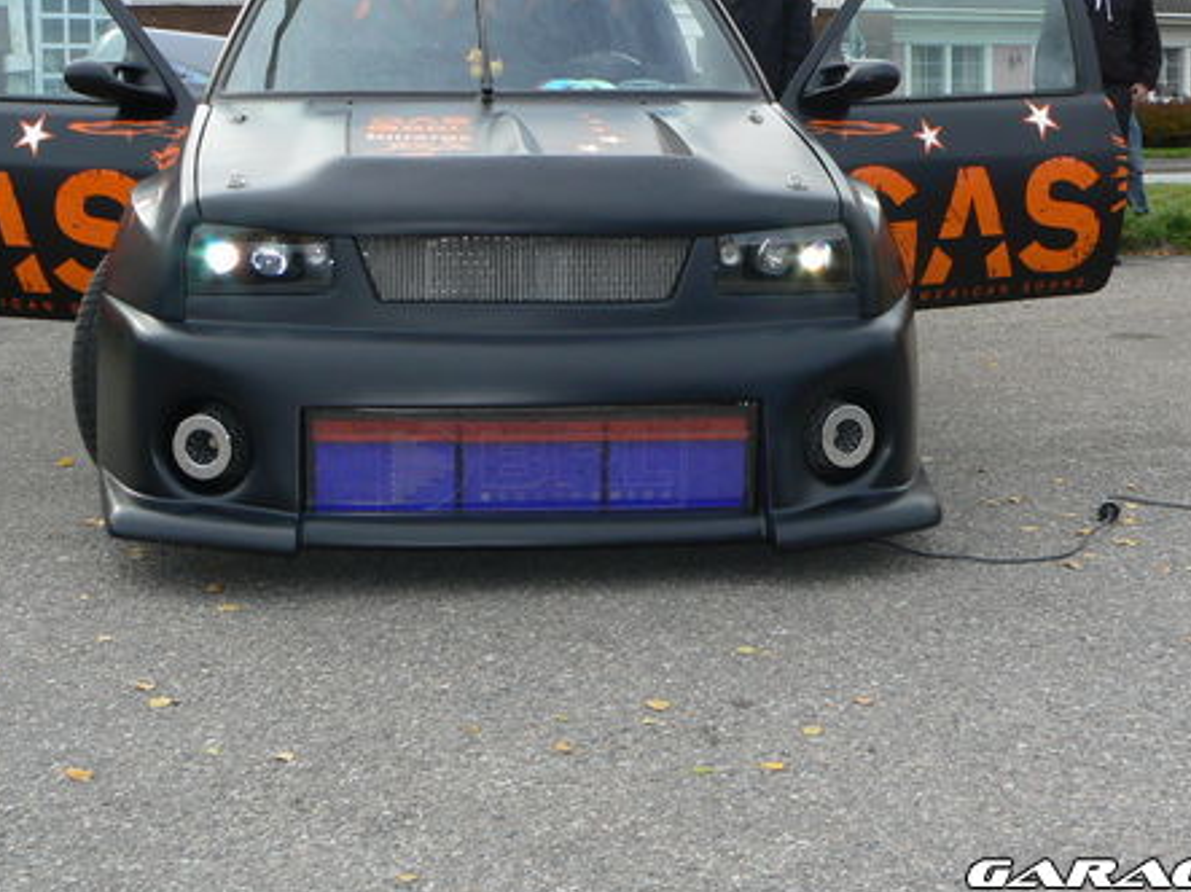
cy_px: 255
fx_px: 1789
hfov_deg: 36.8
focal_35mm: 52
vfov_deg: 27.7
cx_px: 567
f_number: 5.6
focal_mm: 6
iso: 80
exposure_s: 1/160
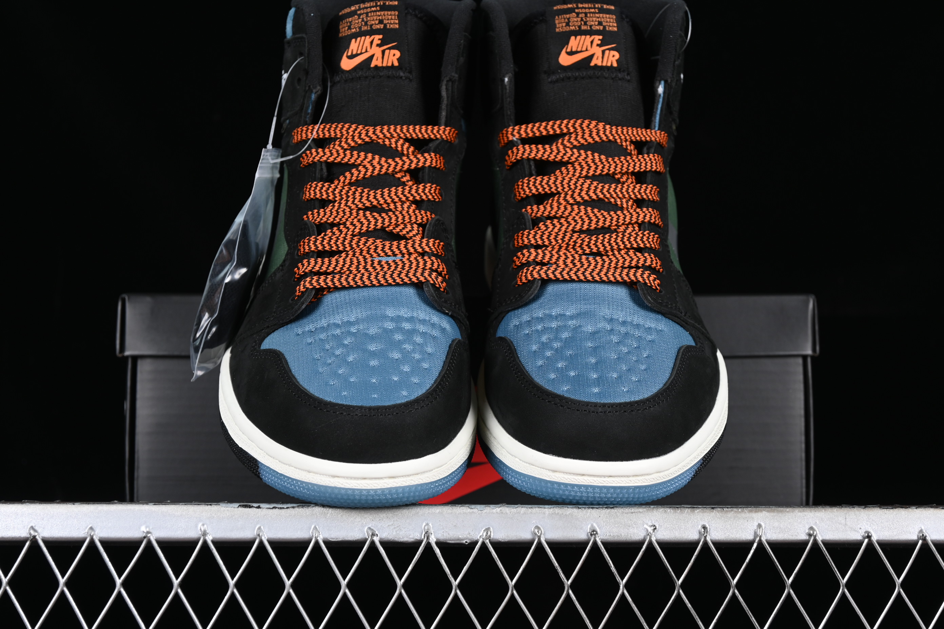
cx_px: 472
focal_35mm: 75
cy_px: 314
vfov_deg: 18.2
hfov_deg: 27.0
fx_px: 1967
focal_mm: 50
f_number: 6.3
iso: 160
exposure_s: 1/60
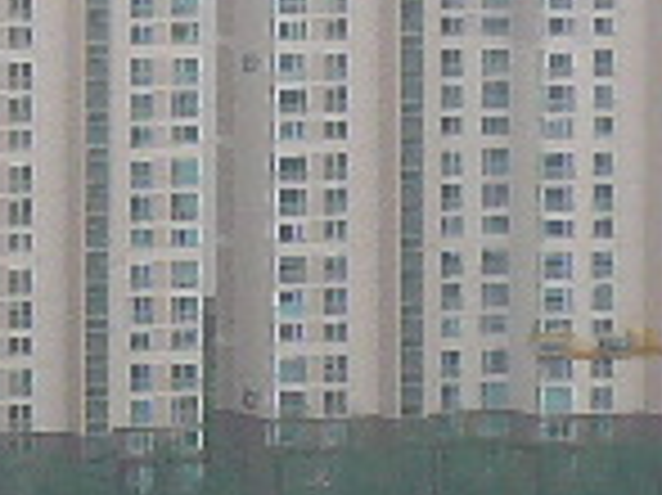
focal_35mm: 410
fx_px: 7834
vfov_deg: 3.6
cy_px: 40
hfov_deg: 4.8
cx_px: -306
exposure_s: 1/400
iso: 100
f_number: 4.1
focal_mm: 10.3
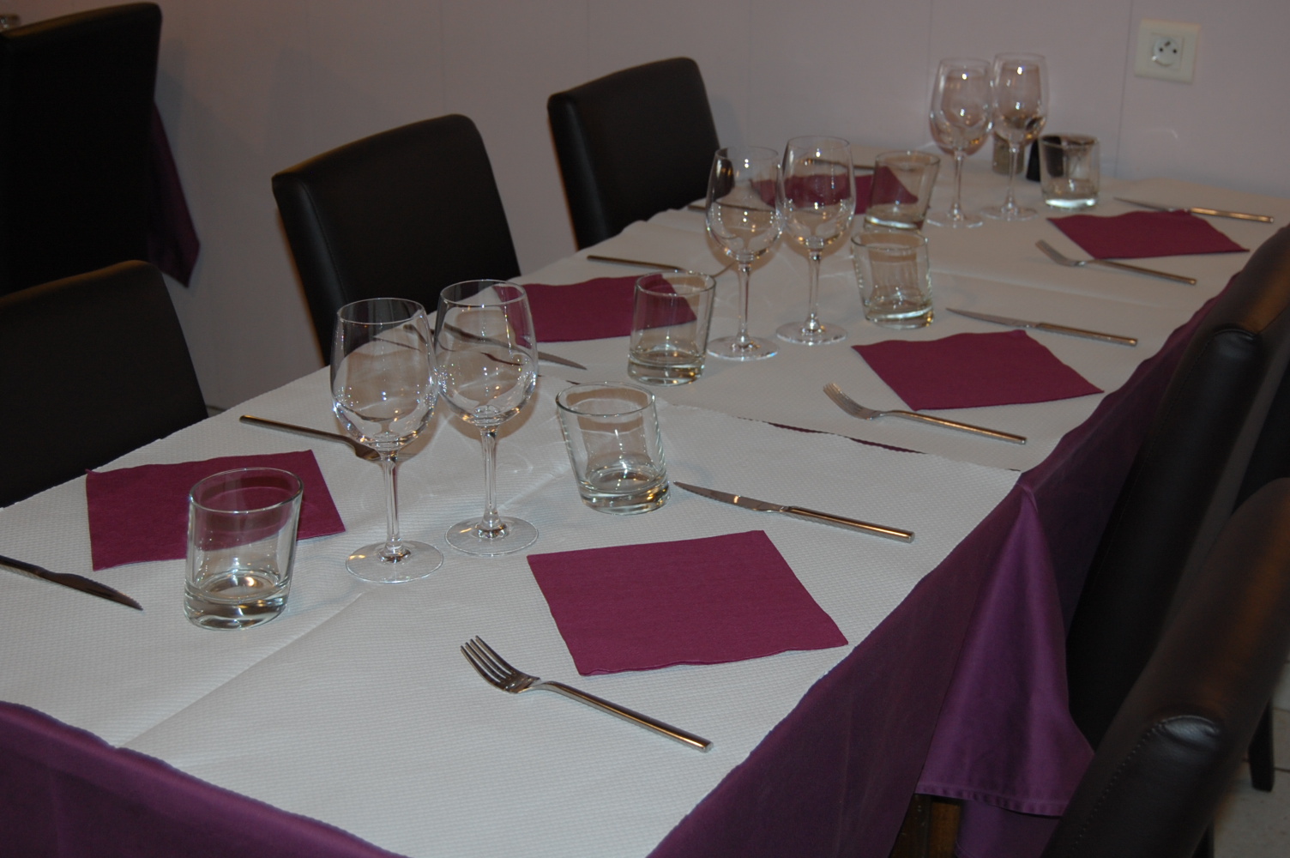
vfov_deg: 26.4
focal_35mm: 51
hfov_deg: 38.9
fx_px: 1826
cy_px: 429
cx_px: 645
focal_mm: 34
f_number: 4.5
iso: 400
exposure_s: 1/60
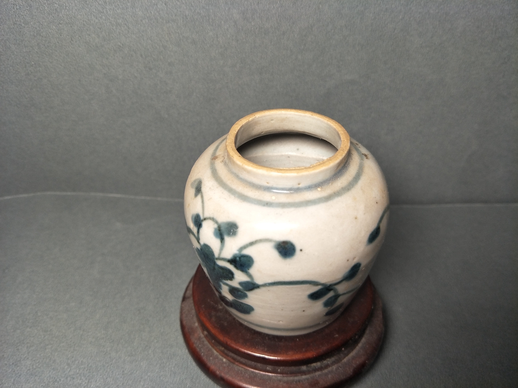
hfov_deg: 71.6
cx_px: 259
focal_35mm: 24
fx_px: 359
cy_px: 194
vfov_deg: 56.8
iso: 91
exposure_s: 1/50
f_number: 1.7
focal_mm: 4.1
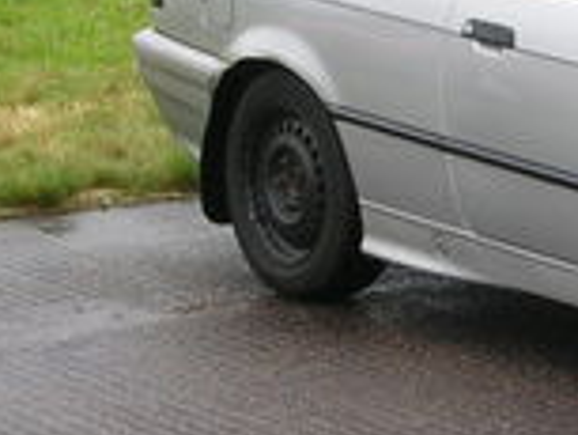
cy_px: 253
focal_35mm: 159
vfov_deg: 9.3
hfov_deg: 11.9
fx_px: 2657
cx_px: 824
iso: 100
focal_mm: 7.8
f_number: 5.6
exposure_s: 1/180
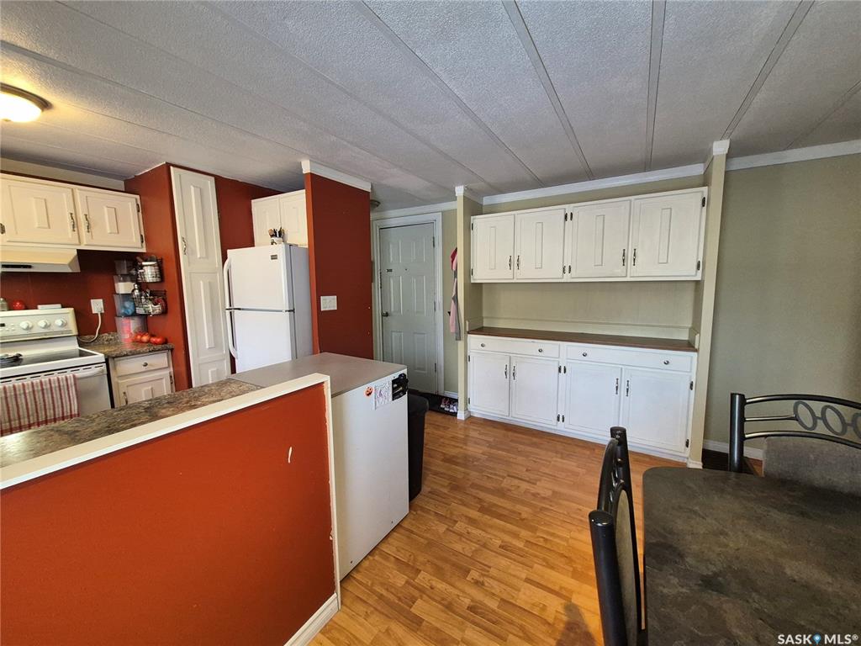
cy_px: 323
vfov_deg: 89.9
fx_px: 323
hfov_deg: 106.2
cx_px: 430
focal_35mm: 13
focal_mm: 1.74
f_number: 2.2
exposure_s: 1/100
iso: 320
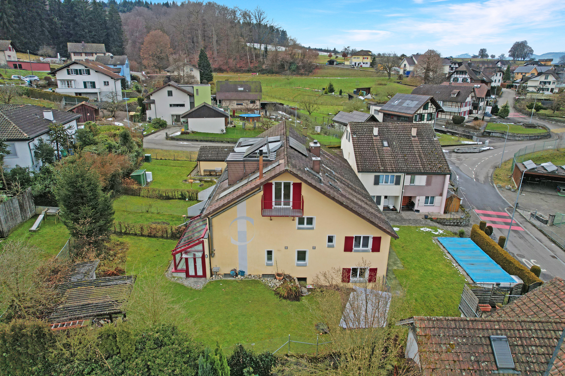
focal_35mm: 22
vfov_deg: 57.2
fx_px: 345
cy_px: 188
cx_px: 282
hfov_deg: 78.6
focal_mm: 8.38
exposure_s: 1/1000
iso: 100
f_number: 2.8
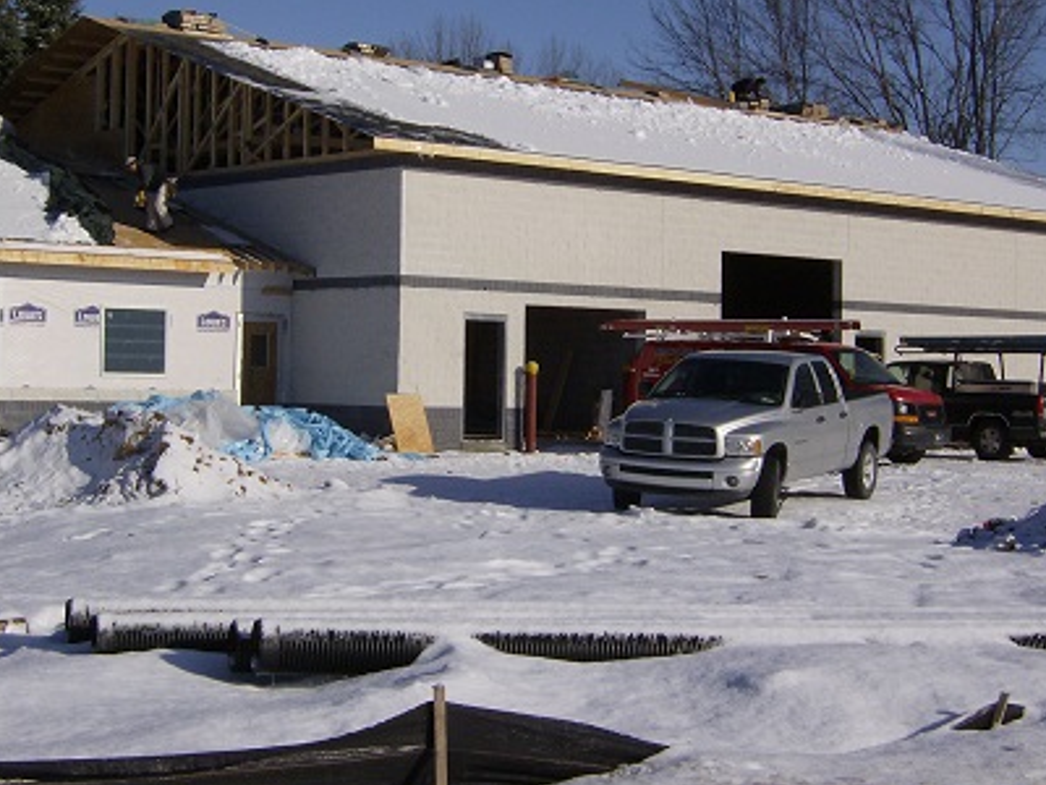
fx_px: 1994
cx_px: 489
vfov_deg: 22.2
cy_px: 297
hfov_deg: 29.4
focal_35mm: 66
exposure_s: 1/2000
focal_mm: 7.7
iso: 100
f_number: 5.1
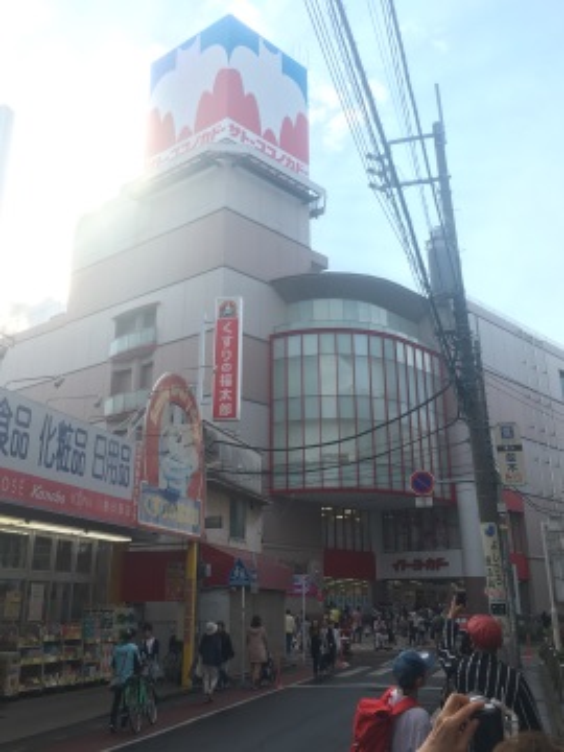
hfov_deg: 48.2
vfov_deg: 61.7
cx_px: 282
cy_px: 376
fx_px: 630
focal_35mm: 29
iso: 25
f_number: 2.2
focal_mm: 4.15
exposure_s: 1/463
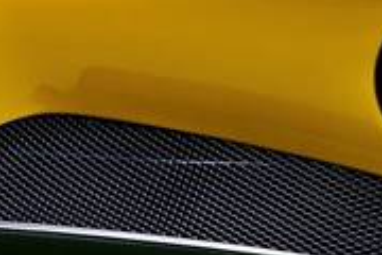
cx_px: 775
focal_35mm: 333
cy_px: -14
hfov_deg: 6.0
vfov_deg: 4.1
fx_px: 3533
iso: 320
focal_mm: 60
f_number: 2.8
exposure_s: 1/500
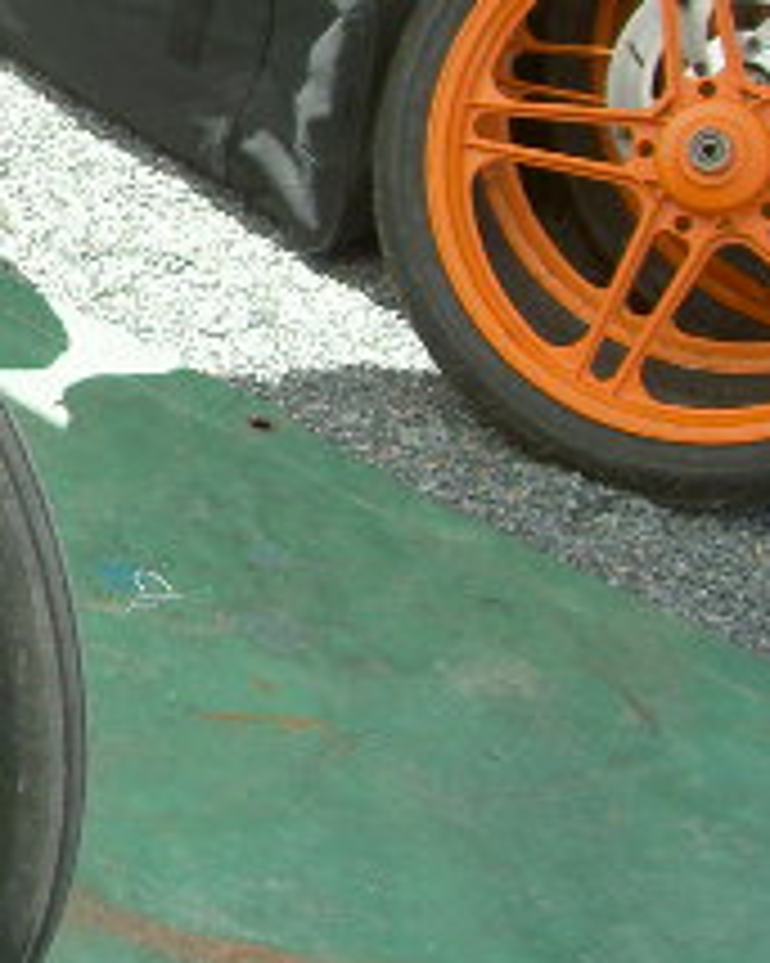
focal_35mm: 114
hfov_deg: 12.4
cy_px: 252
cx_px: -617
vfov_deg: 16.8
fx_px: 3250
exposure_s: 1/200
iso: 50
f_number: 2.8
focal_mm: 8
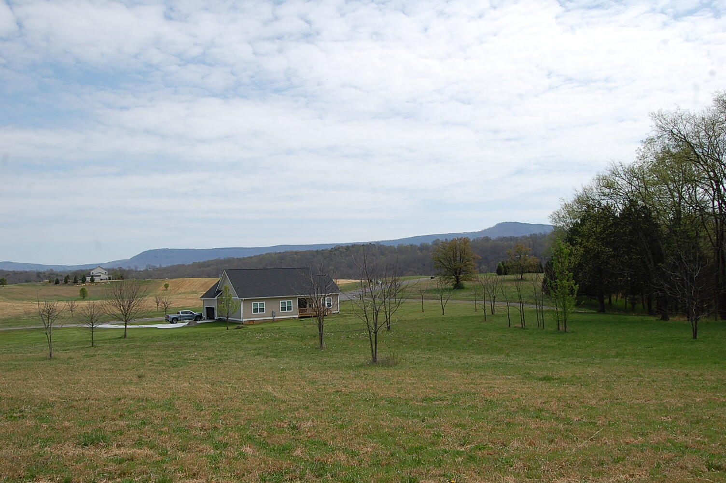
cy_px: 242
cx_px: 363
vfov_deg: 47.8
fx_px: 544
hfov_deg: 67.4
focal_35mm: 27
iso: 200
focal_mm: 18
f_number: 10
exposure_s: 1/400
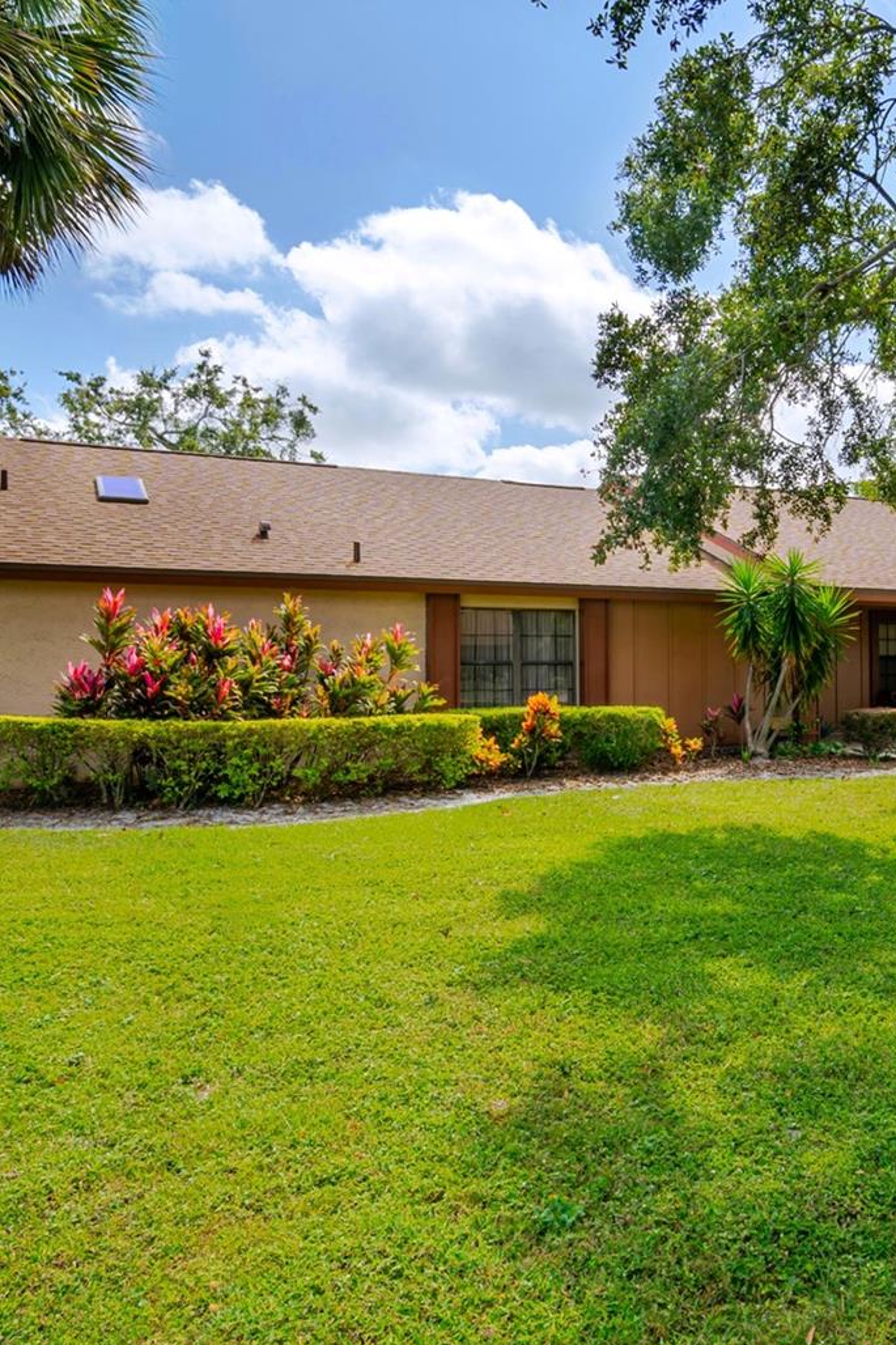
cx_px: 691
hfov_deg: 44.6
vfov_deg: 65.5
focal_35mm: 28
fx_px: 1046
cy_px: 655
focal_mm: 12
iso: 100
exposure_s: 1/80
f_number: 8
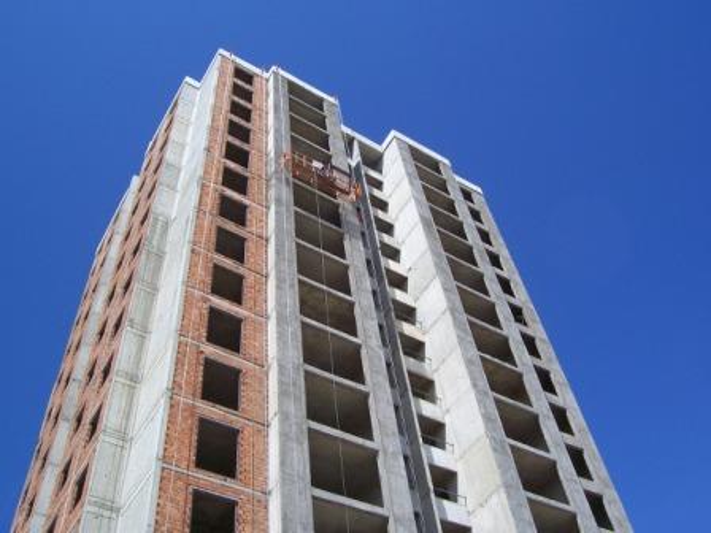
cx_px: 356
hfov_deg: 54.0
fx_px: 698
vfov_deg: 41.8
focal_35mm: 34
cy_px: 266
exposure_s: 1/500
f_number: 5.6
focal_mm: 5.6
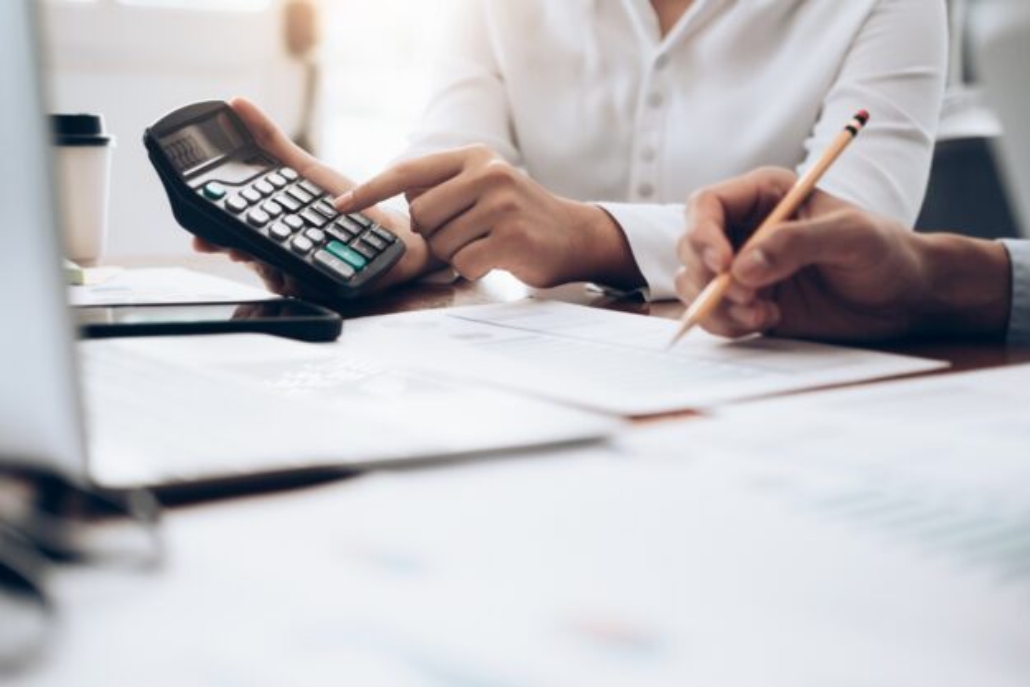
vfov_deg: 25.5
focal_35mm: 53
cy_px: 344
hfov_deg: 37.5
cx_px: 515
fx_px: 1517
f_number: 2
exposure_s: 1/125
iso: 320
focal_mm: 35
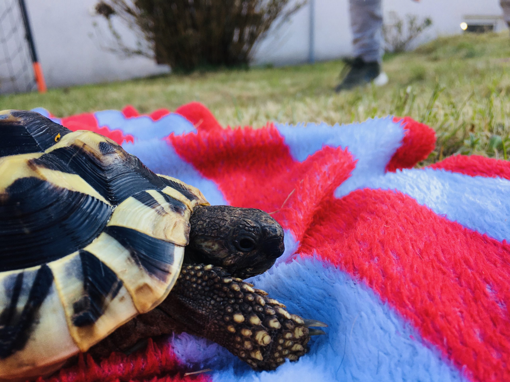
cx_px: 255
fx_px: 427
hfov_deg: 61.7
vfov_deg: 48.2
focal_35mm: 29
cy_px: 191
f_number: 2.2
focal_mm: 4.15
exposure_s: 1/204
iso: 25
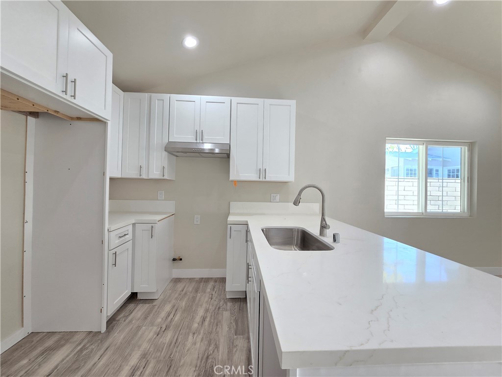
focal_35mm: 13
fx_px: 189
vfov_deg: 89.9
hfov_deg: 106.2
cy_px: 188
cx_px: 251
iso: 100
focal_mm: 2.2
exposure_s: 1/60
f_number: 2.2
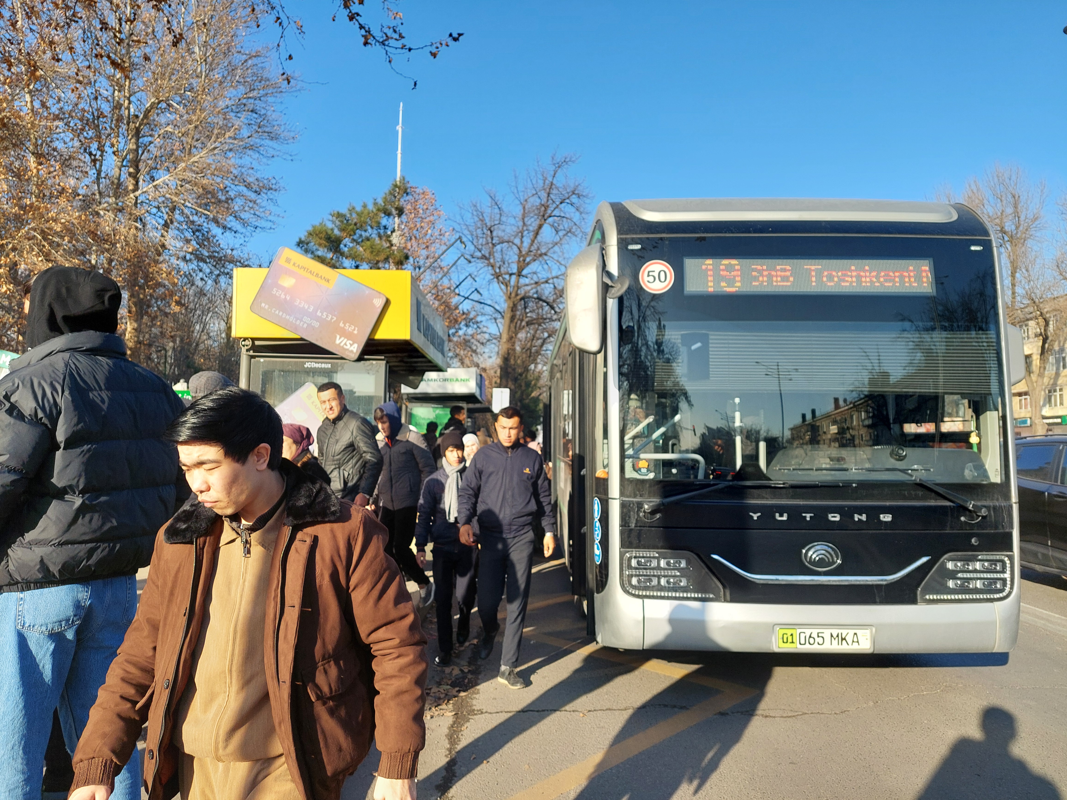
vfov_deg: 56.8
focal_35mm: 24
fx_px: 740
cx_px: 534
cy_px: 400
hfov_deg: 71.6
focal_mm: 5.23
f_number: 1.8
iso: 40
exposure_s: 1/677
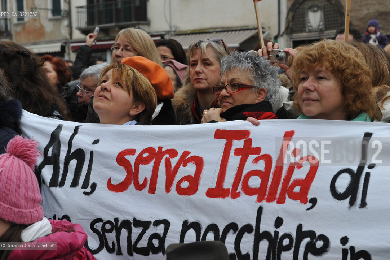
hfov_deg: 28.9
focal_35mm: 70
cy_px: 130
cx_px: 195
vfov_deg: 19.4
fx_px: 758
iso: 400
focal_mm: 70
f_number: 8
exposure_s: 1/250
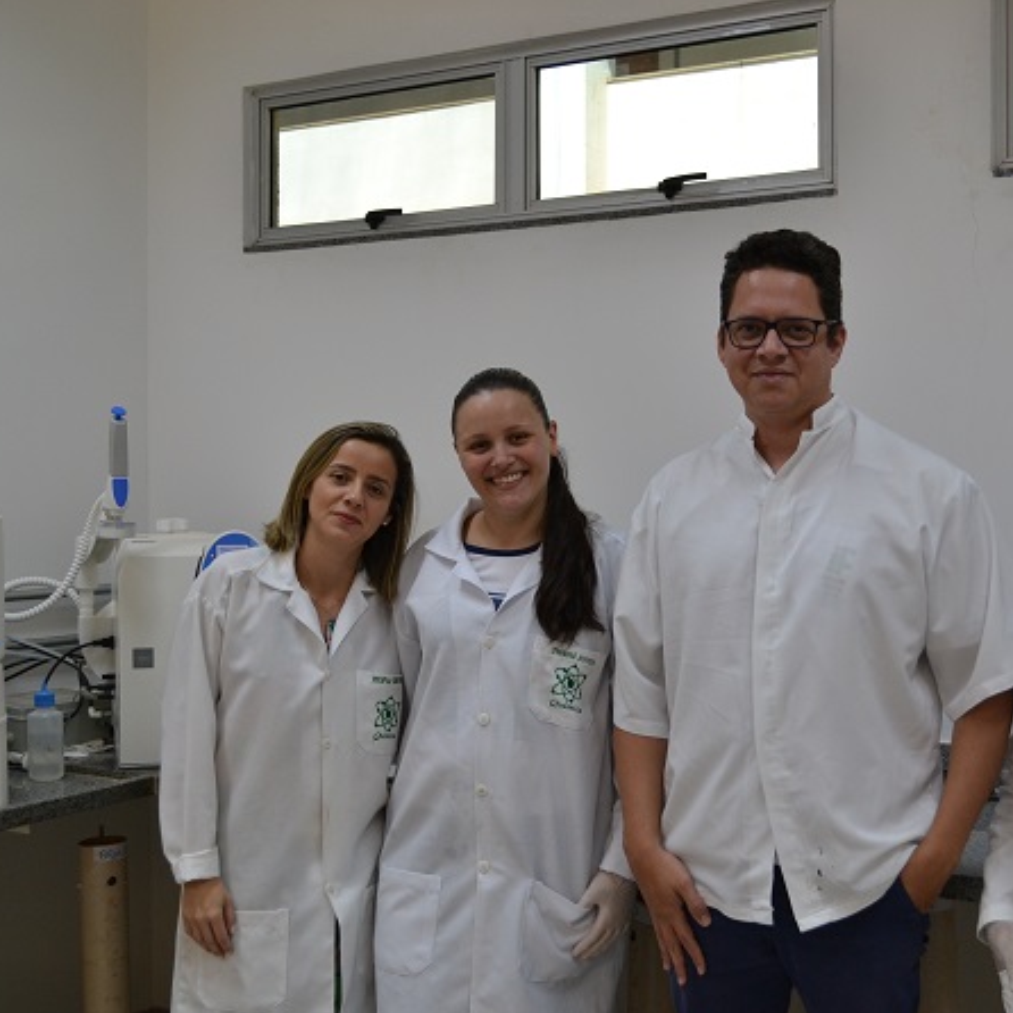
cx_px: 561
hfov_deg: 38.3
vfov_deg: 38.3
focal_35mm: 44
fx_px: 1457
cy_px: 525
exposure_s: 1/80
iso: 400
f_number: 4.5
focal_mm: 22
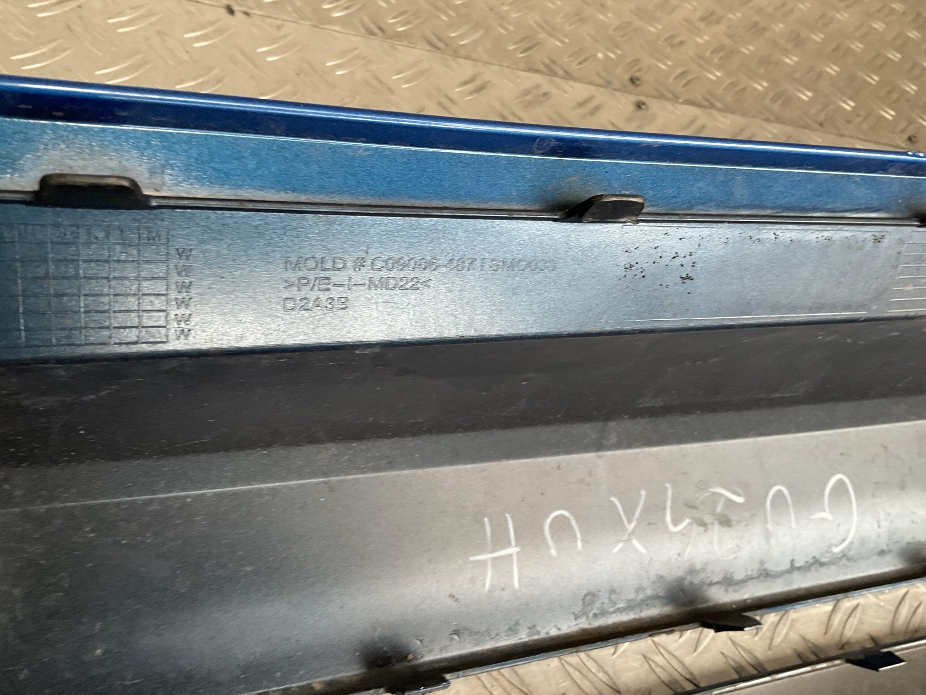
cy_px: 348
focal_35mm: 29
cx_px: 463
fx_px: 776
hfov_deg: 61.7
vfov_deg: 48.2
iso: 64
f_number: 1.8
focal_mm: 3
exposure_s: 1/60
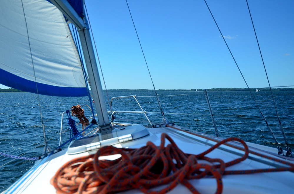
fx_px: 269
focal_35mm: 33
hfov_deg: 57.3
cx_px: 147
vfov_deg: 39.8
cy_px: 97
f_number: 4.5
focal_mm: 22
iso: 900
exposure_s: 1/8000
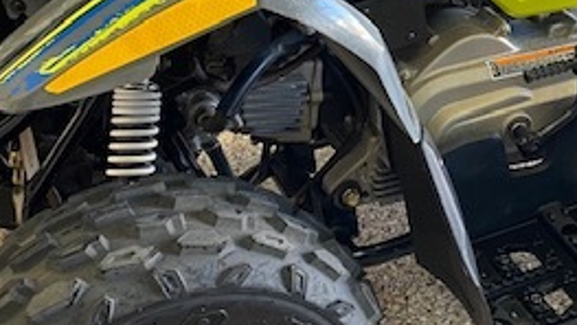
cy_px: 112
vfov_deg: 17.4
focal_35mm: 69
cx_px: 443
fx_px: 1056
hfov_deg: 30.0
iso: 100
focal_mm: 4.25
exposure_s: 1/60
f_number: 1.8
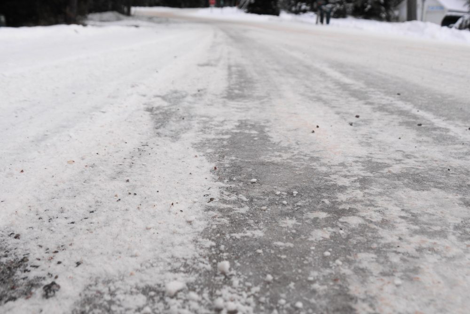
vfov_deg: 35.1
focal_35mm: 38
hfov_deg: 50.7
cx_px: 235
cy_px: 157
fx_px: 496
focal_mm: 18
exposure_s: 1/125
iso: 100
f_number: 5.6
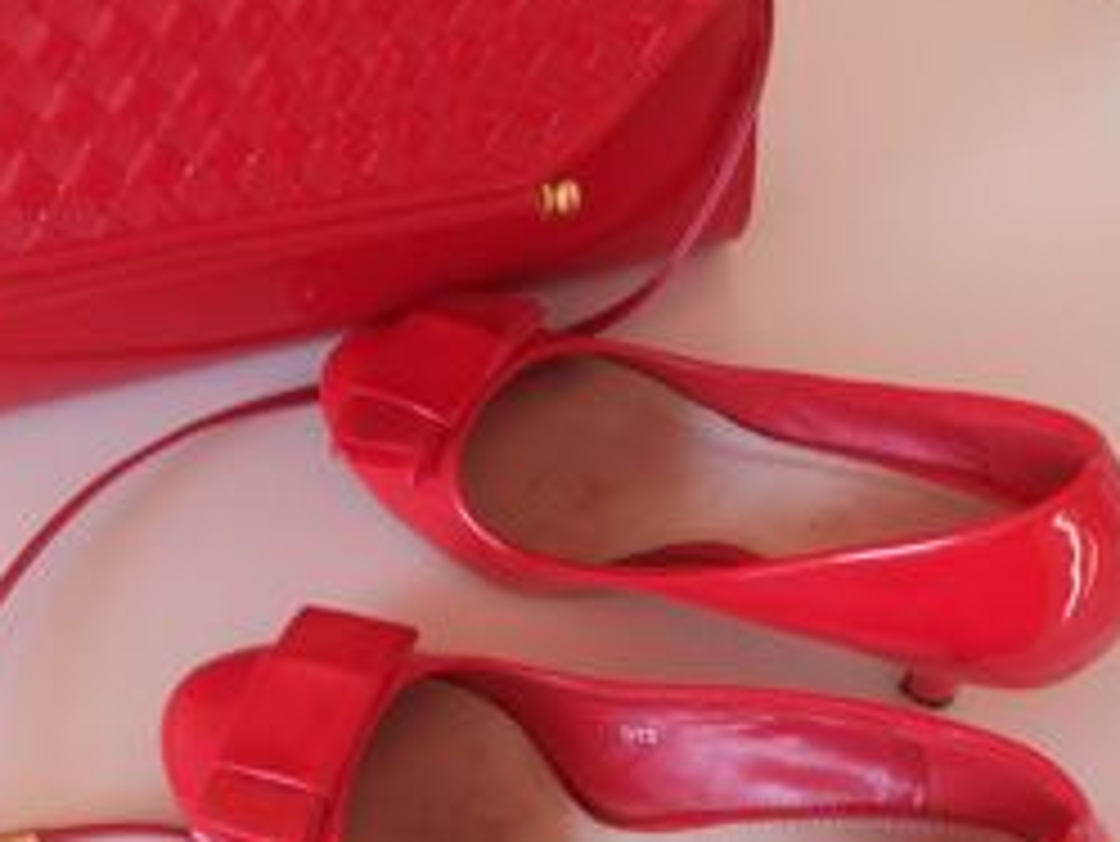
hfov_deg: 35.5
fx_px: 1748
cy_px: 491
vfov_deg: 27.0
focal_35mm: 54
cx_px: 522
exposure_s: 1/33
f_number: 1.9
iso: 64
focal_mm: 3.7
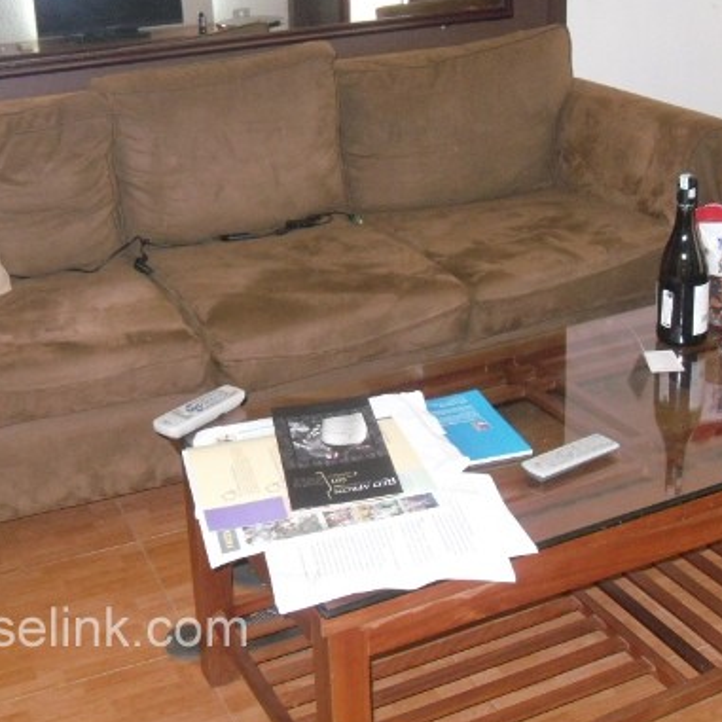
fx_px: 1227
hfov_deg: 32.7
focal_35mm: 52
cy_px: 290
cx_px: 288
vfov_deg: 32.7
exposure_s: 1/45
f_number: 3.5
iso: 400
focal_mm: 6.3
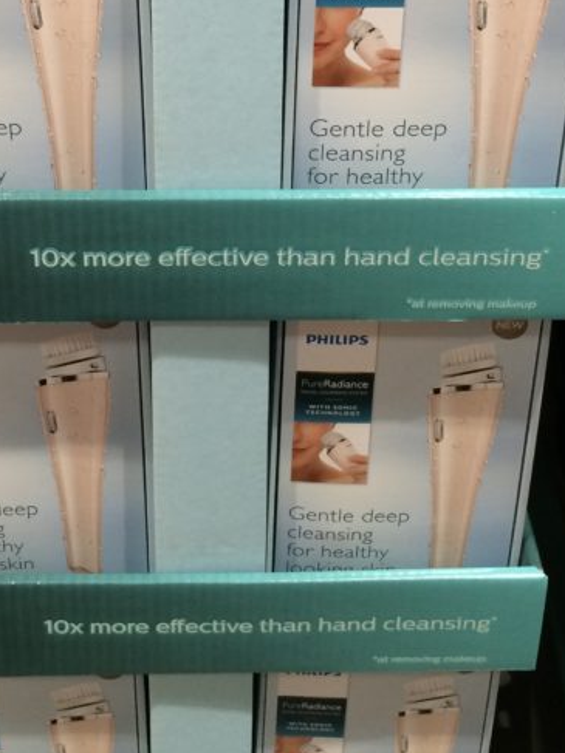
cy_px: 40
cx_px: 240
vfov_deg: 30.0
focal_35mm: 61
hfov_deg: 24.0
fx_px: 1328
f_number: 2.2
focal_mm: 4.15
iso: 125
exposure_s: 1/30
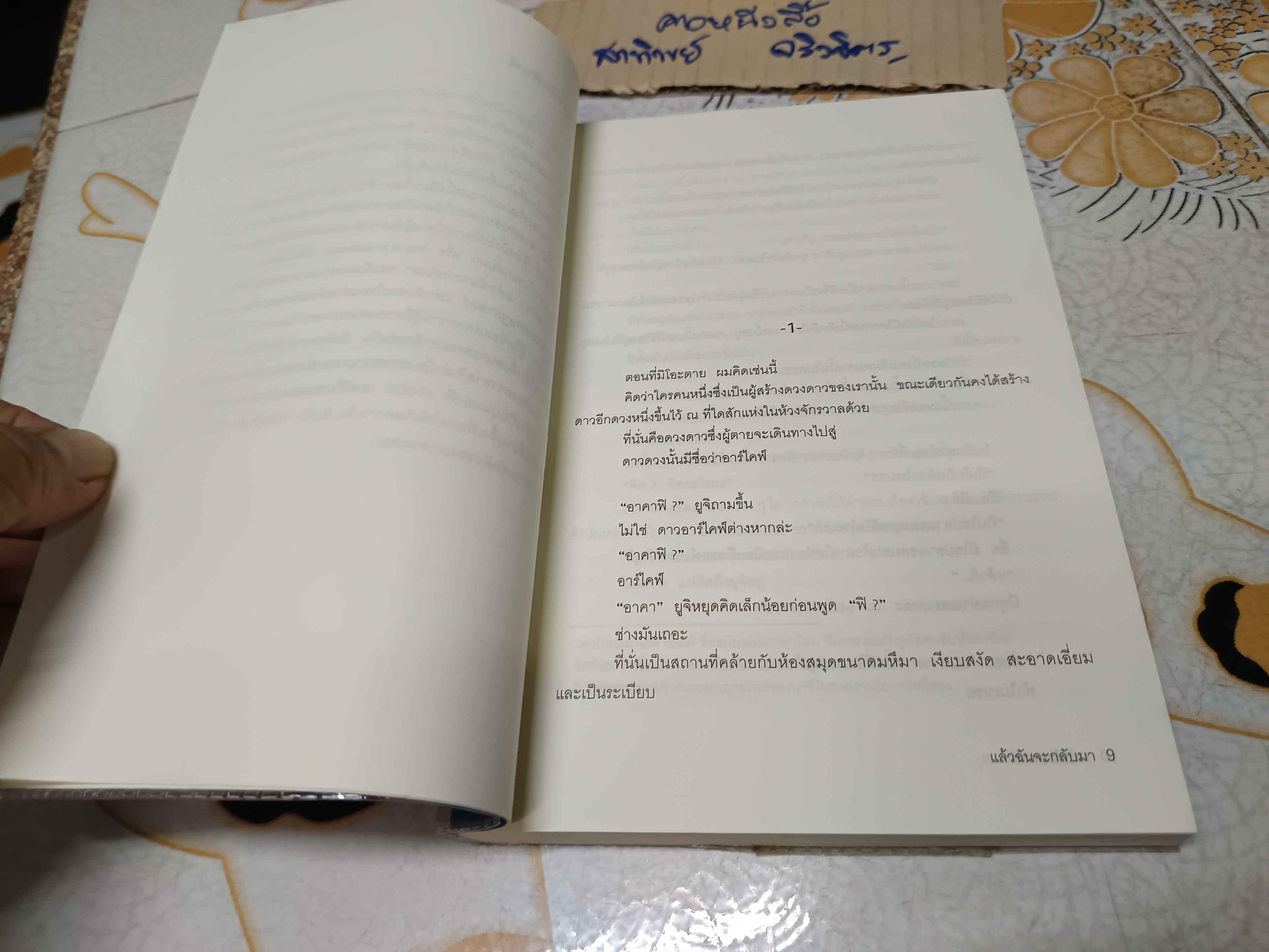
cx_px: 634
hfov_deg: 71.6
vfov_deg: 56.8
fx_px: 880
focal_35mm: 24
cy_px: 476
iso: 879
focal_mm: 5.31
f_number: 1.7
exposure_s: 1/50
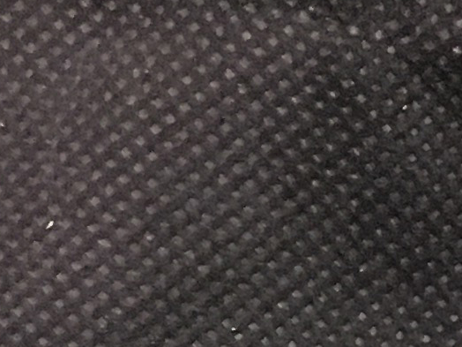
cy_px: 923
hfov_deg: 7.1
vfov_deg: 6.3
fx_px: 2976
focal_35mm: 223
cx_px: 1750
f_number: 2.2
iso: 200
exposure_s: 1/17
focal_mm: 4.15
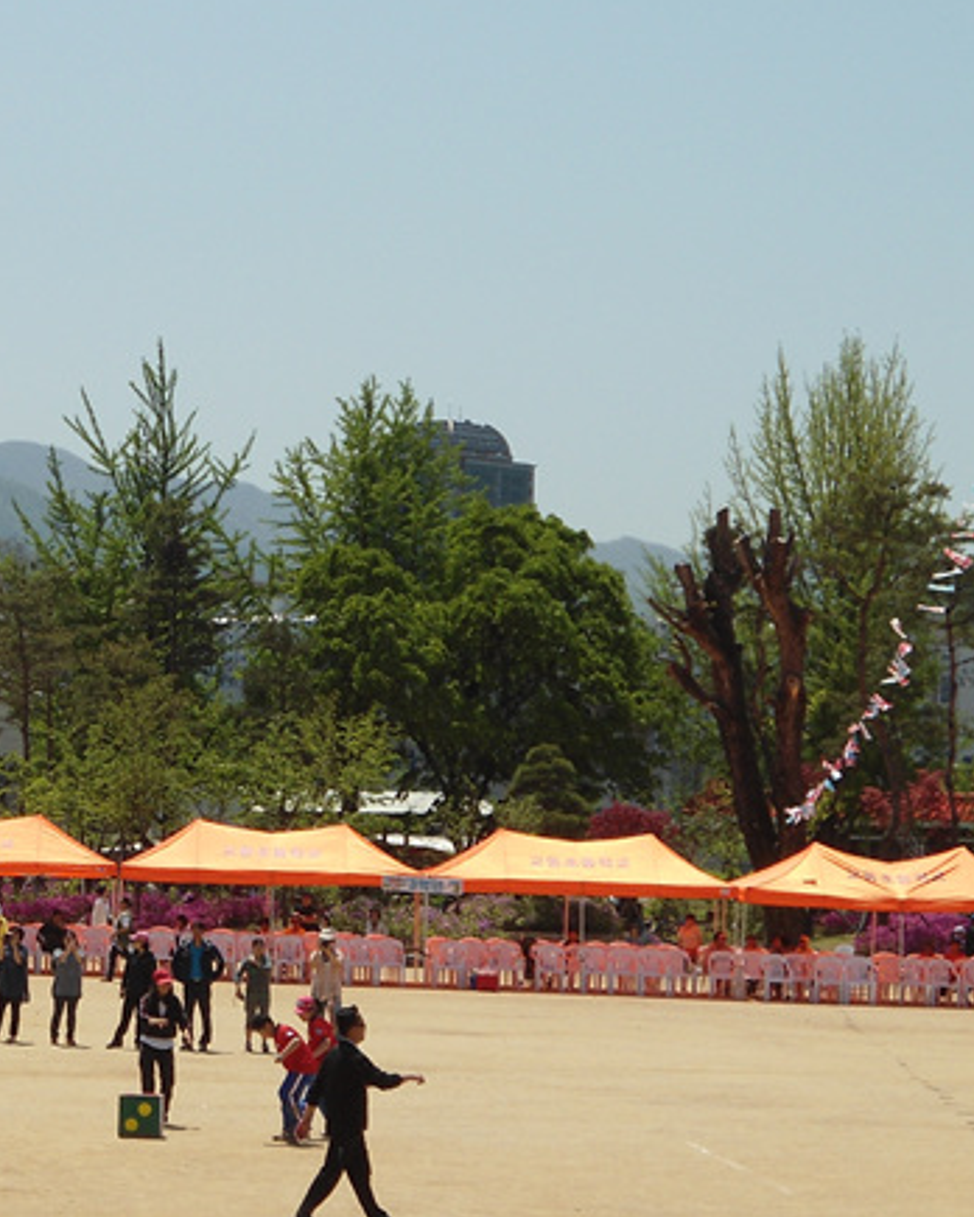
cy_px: 716
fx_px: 4072
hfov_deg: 13.5
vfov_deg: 17.0
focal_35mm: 113
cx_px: 59
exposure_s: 1/1000
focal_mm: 11.2
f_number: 4.2
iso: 80
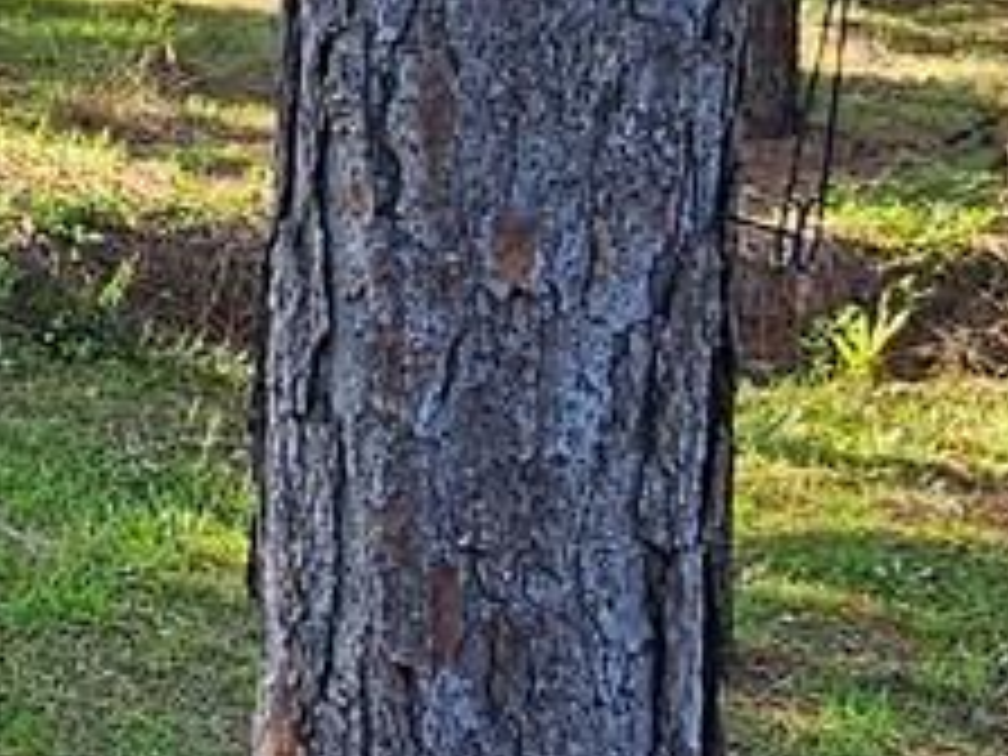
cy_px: 99
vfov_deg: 15.7
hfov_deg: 20.3
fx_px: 2708
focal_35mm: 93
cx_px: -40
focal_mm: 2.2
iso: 50
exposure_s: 1/300
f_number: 2.2
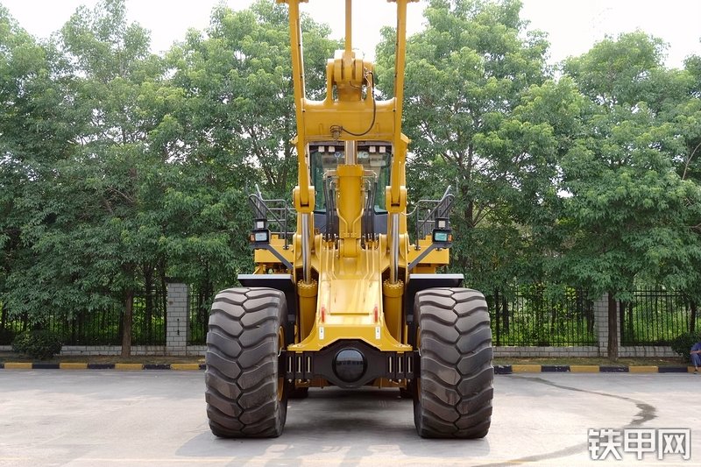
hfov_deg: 50.7
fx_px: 740
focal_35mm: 38
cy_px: 234
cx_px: 350
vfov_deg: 35.0
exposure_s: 1/180
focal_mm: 25.6
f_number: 5
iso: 100
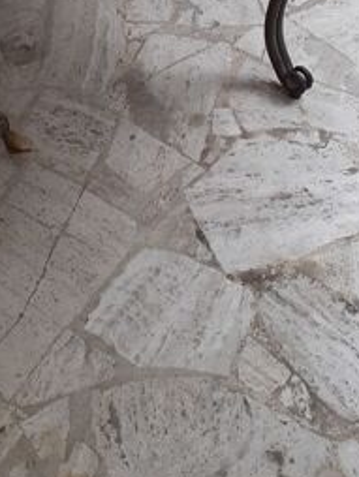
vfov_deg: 26.4
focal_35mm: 68
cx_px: 100
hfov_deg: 21.5
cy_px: -39
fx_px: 939
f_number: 1.9
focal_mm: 3.6
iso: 64
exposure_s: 1/100
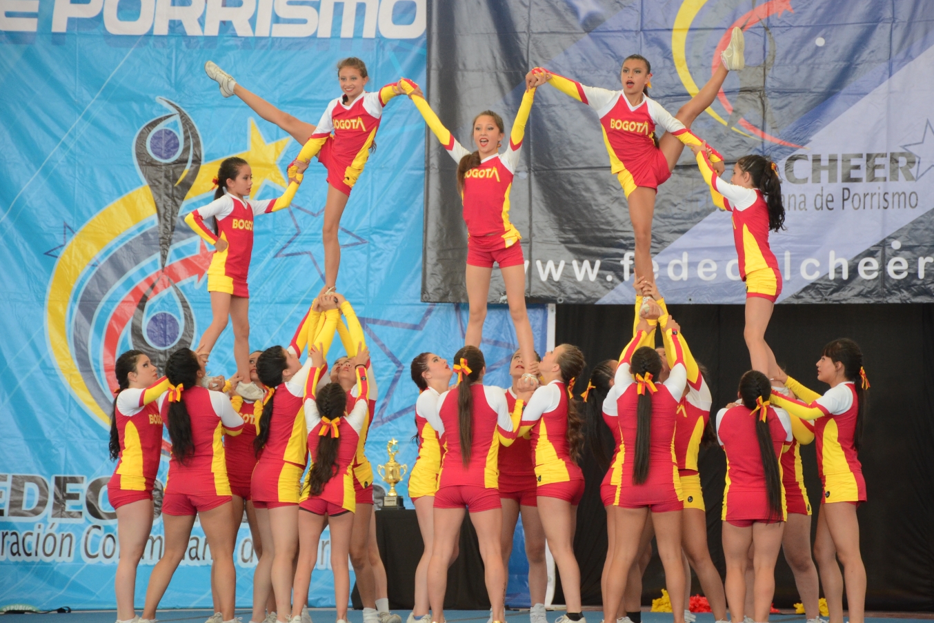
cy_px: 288
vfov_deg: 8.7
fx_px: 4088
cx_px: 512
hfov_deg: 13.0
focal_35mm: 158
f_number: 5.3
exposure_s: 1/400
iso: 1250
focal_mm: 95
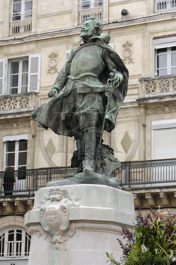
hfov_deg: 13.0
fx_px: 772
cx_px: 88
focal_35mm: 105
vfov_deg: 19.5
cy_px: 132
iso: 100
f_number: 4.5
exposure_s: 1/160
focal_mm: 70
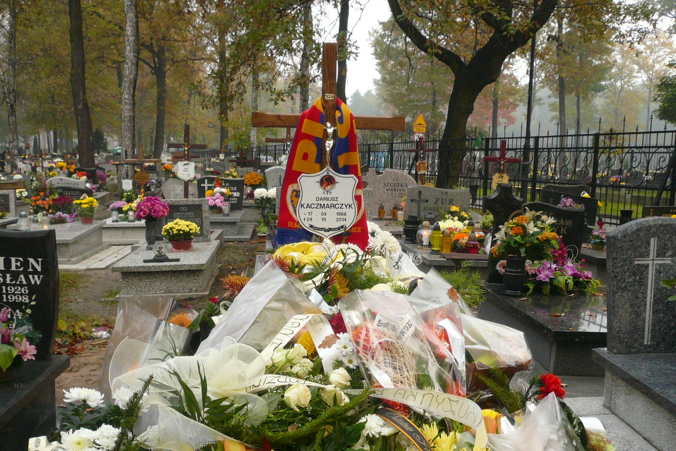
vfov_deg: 32.7
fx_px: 751
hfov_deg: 48.4
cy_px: 340
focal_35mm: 40
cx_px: 353
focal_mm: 4.6
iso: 100
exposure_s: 1/50
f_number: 2.8
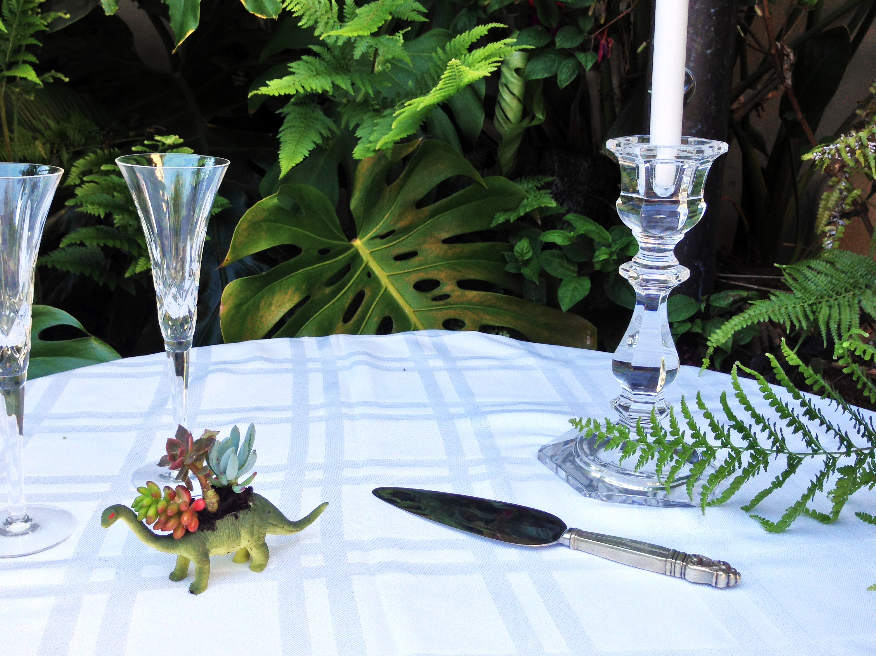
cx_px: 391
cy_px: 295
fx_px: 987
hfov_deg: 47.8
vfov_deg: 36.8
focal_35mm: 39
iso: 50
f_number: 2.4
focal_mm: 4.12
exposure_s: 1/184
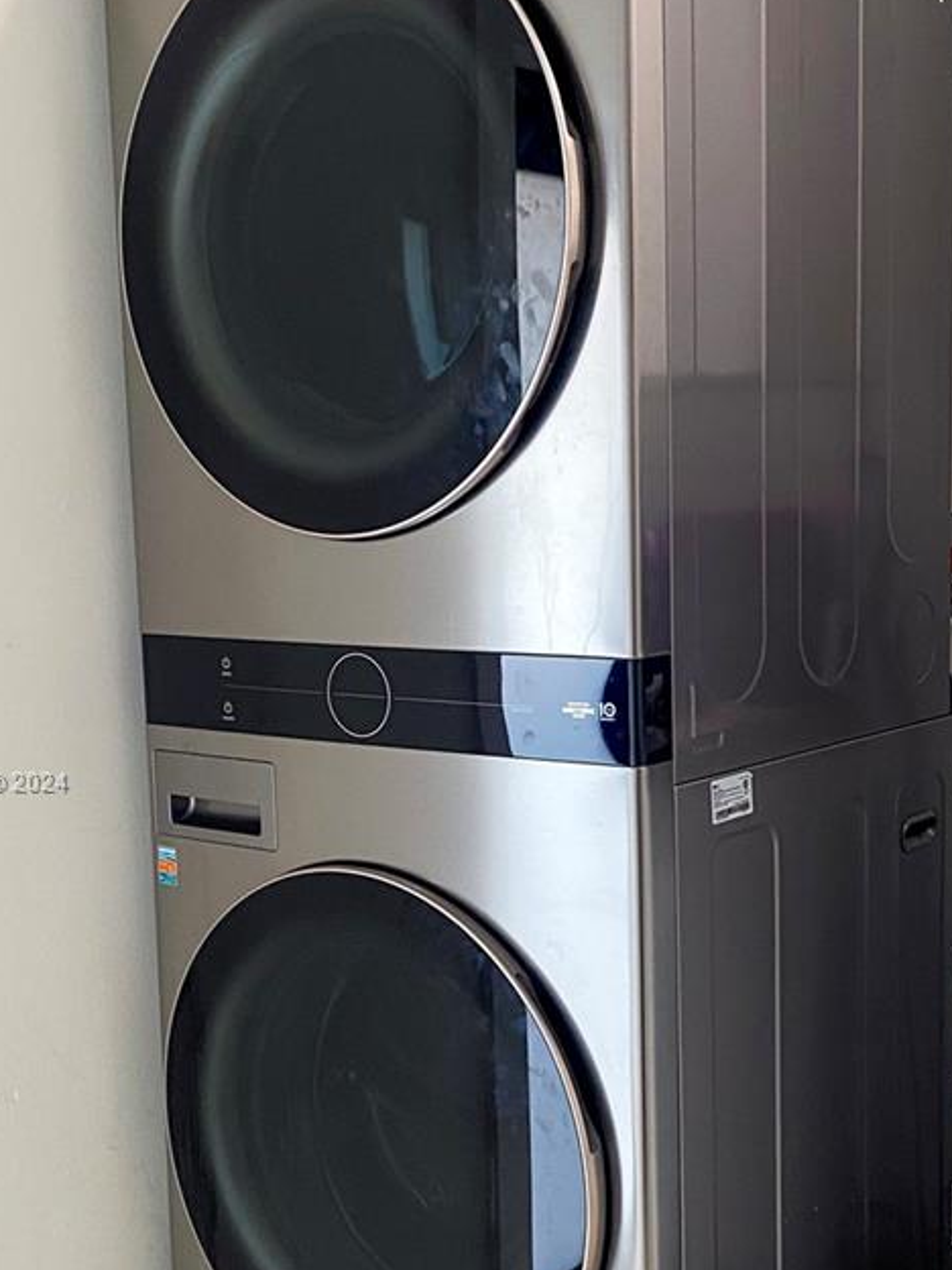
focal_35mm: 50
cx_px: 610
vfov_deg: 38.0
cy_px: 784
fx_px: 1833
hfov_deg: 29.0
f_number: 1.8
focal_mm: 4.25
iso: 125
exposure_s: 1/60
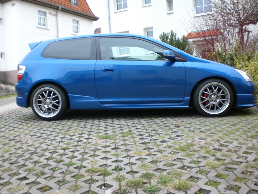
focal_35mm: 38
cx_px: 129
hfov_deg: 49.0
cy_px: 97
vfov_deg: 37.7
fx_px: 283
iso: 50
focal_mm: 6.3
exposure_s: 1/125
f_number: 3.1
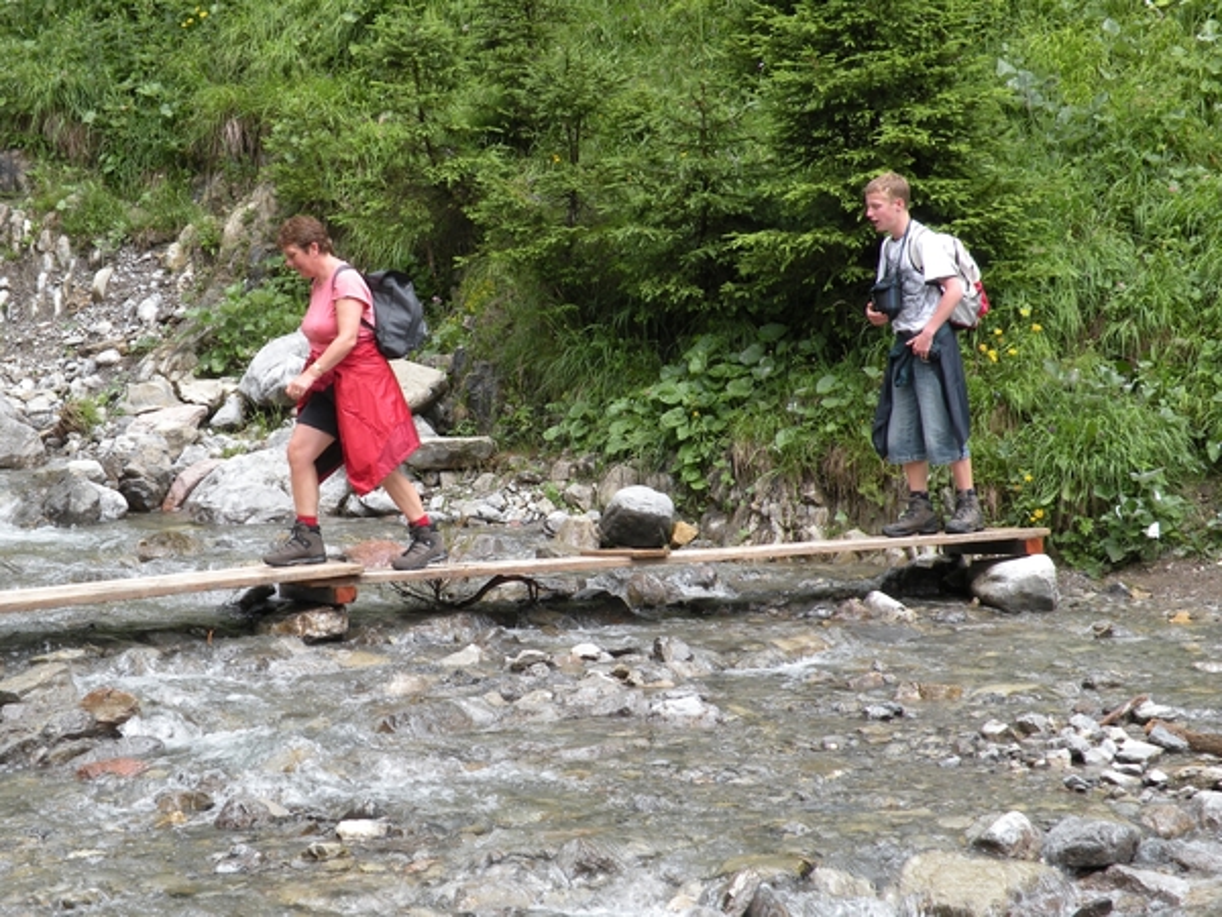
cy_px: 458
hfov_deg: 21.1
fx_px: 3283
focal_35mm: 93
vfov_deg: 15.9
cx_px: 611
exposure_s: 1/150
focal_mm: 16.4
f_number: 5
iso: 64
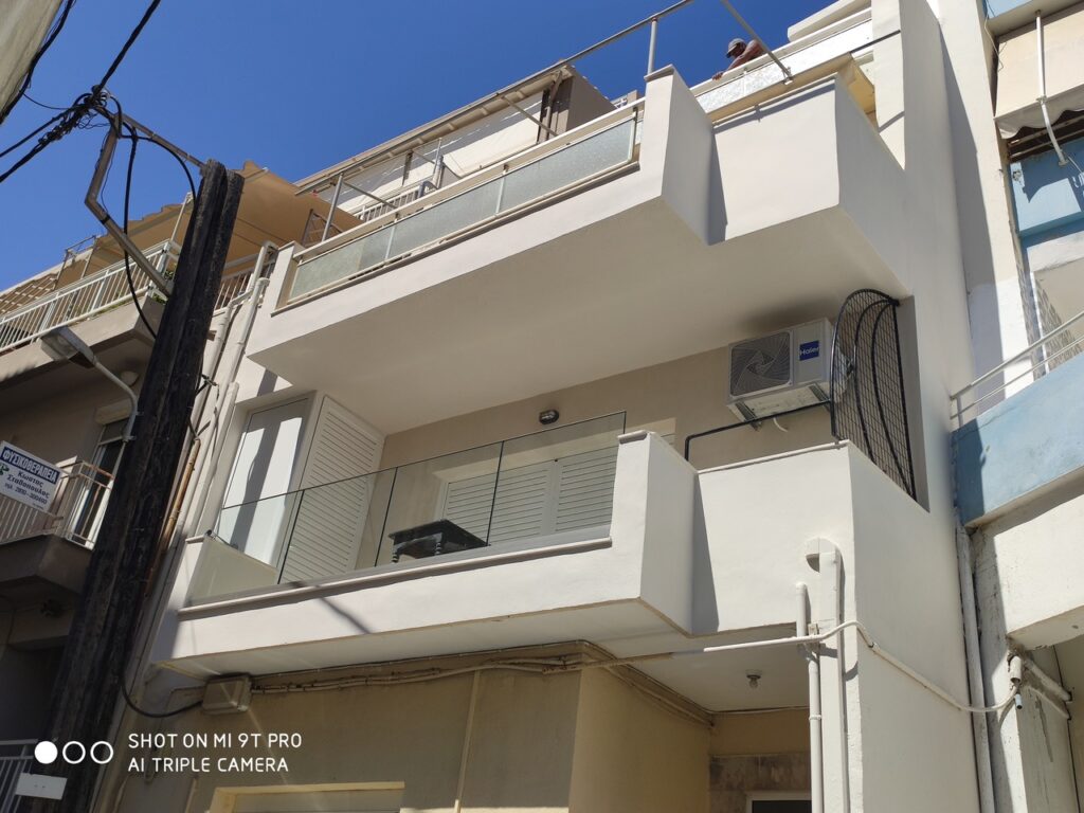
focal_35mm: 32
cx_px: 542
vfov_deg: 44.2
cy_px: 406
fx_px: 1002
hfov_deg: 56.8
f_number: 1.75
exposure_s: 1/2518
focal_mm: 4.77
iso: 112
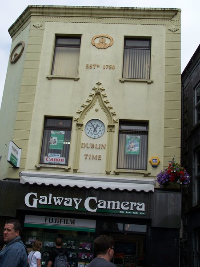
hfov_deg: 28.6
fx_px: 393
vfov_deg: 37.5
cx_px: 100
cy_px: 134
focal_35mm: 51
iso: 80
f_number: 4
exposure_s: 1/800
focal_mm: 8.5
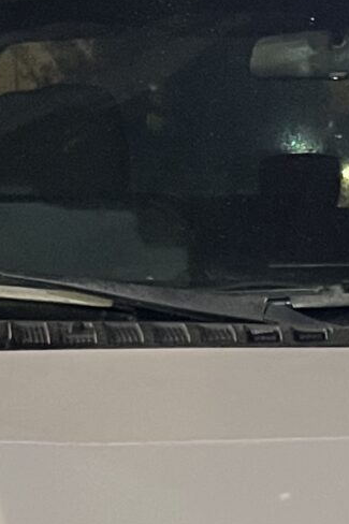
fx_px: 2066
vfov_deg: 13.6
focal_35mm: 142
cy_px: 792
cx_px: 378
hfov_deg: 9.6
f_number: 1.6
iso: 400
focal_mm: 5.1
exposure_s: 1/40
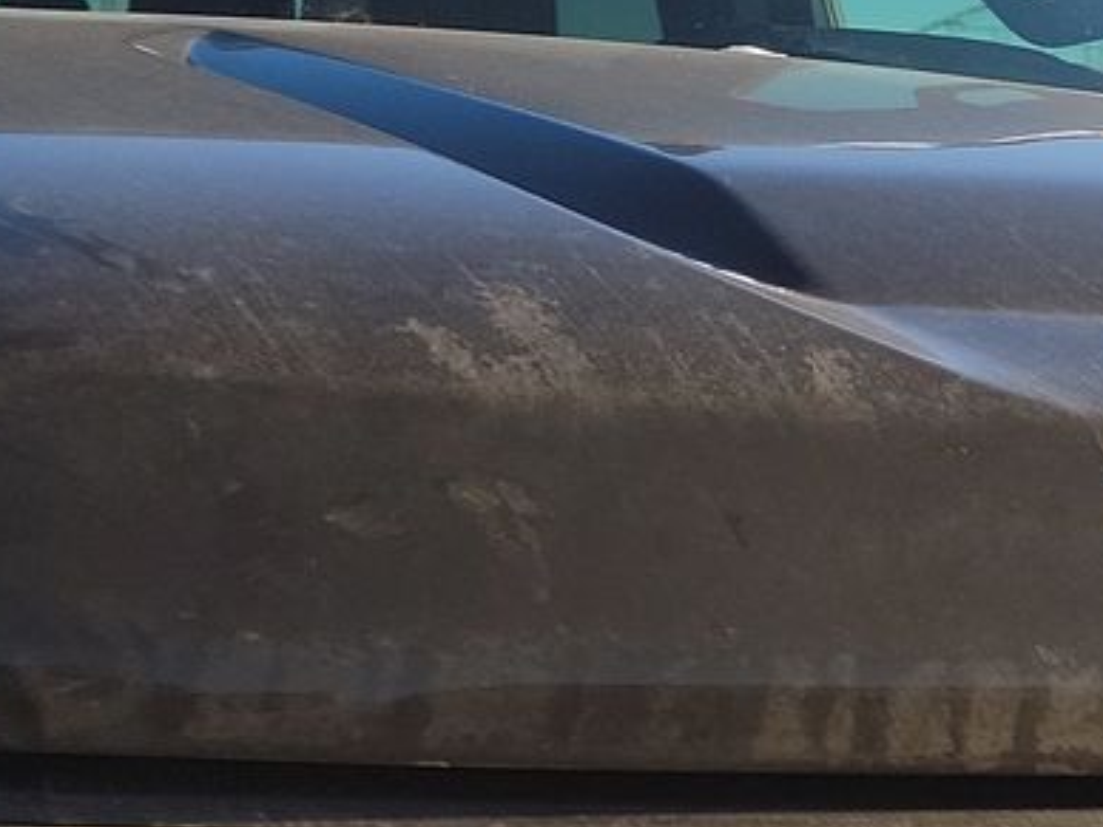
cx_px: 827
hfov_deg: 19.7
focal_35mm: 99
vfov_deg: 14.7
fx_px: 3155
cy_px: 827
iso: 50
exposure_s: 1/441
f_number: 1.8
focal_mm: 6.7
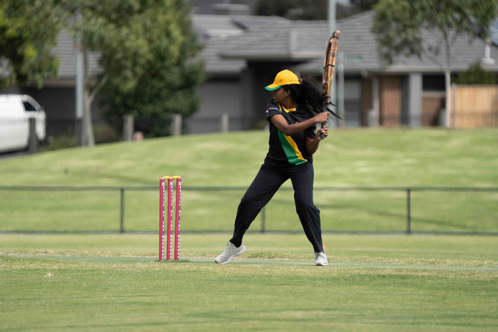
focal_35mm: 485
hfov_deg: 4.3
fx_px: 6709
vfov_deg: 2.8
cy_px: 166
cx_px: 249
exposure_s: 1/1000
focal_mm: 485
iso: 320
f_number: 6.3
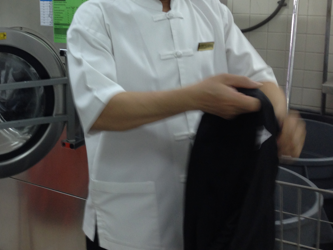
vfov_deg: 24.6
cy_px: 69
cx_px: 42
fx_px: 567
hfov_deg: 31.4
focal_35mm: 59
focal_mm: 4.12
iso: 80
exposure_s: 1/20
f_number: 2.4
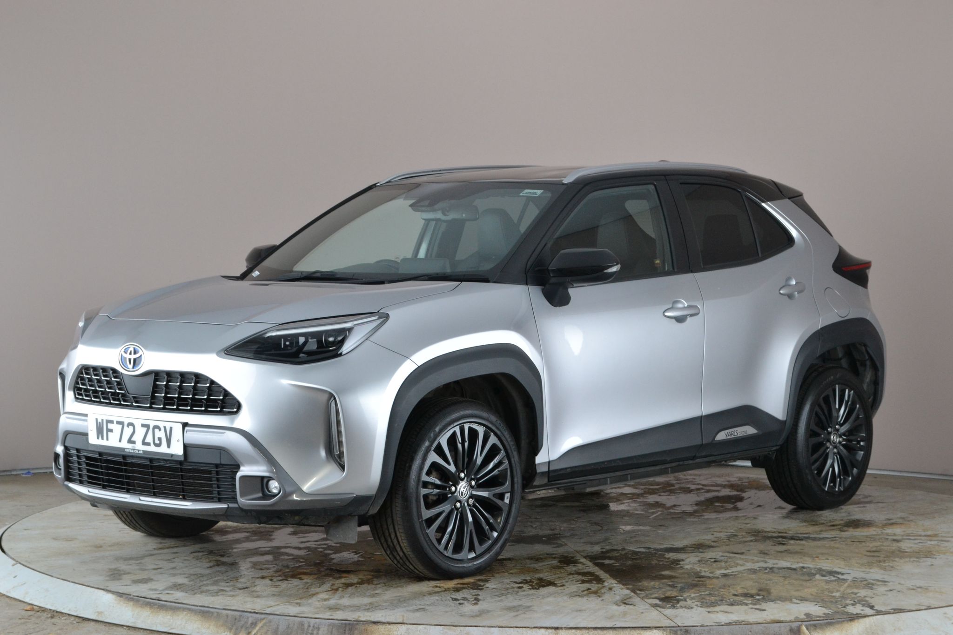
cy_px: 318
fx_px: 1985
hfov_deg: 27.0
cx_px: 476
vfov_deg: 18.2
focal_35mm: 75
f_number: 11
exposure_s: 1/13
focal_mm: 50
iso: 900
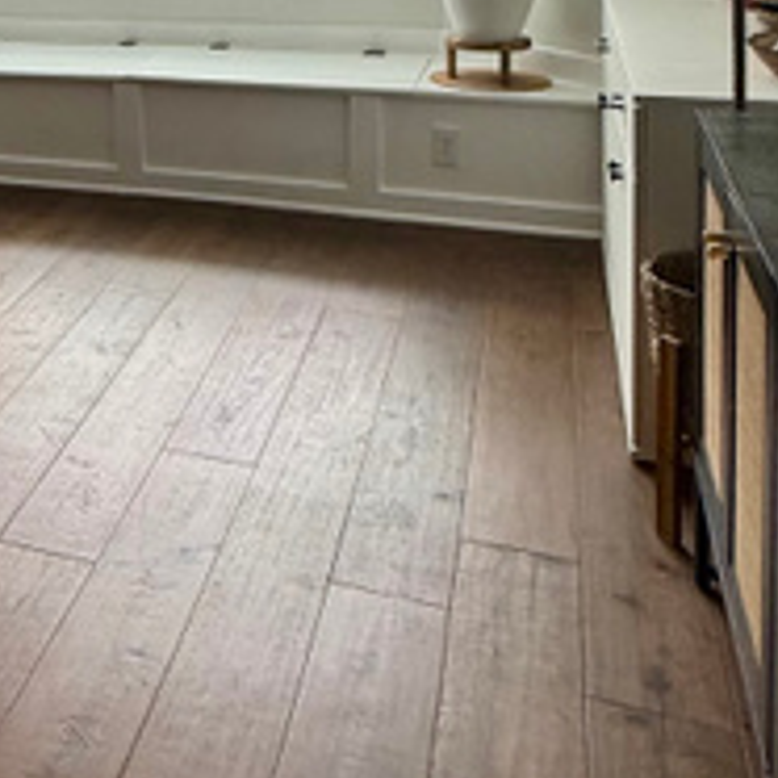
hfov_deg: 29.6
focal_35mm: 51
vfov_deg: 30.5
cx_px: -109
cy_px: -38
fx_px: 1297
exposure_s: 1/206
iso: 64
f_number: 2.2
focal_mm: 2.22
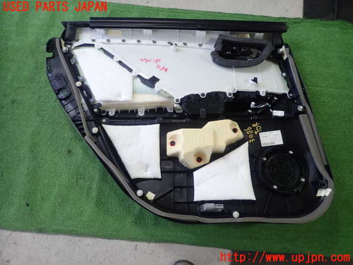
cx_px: 176
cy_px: 132
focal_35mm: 25
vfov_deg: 54.9
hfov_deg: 69.4
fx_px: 255
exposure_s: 1/80
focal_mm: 4.5
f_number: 2
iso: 100
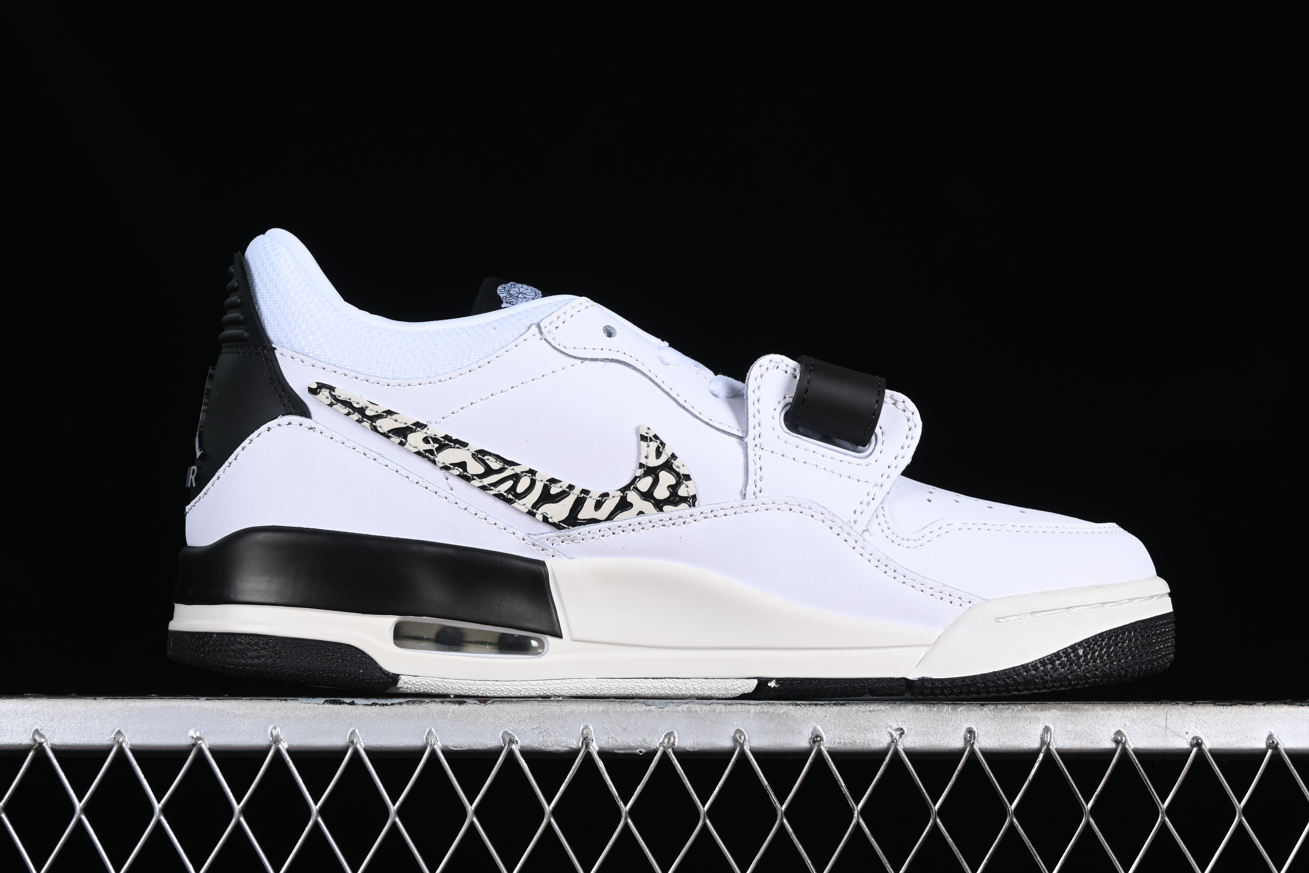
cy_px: 436
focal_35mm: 75
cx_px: 654
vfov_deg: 18.2
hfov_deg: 27.0
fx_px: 2727
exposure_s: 1/80
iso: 160
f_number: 8
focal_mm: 50
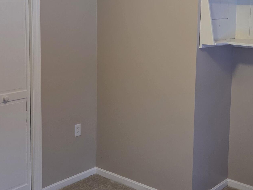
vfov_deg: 26.3
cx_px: 169
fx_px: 402
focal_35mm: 55
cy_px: 58
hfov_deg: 34.6
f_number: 1.8
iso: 320
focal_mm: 5.4
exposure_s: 1/120
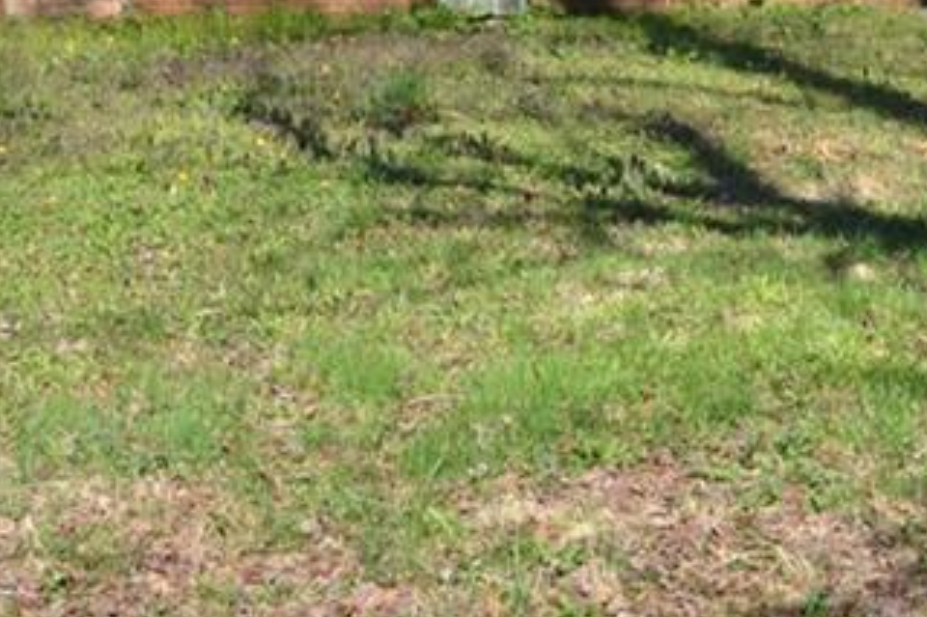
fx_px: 2471
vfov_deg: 13.9
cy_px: -64
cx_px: 736
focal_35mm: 96
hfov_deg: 21.0
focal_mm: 20
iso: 100
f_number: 6.3
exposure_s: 1/160
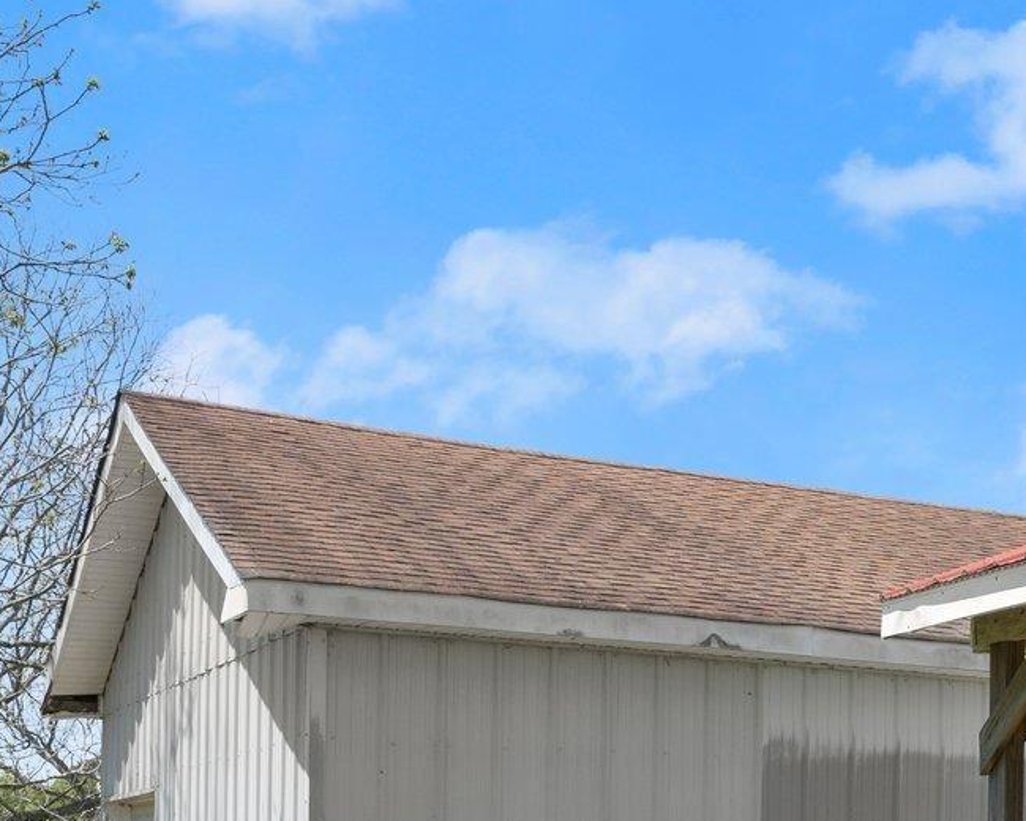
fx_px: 1974
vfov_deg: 22.6
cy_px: 819
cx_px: 1058
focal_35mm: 65
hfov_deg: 27.3
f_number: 10
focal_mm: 22
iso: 320
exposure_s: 1/500
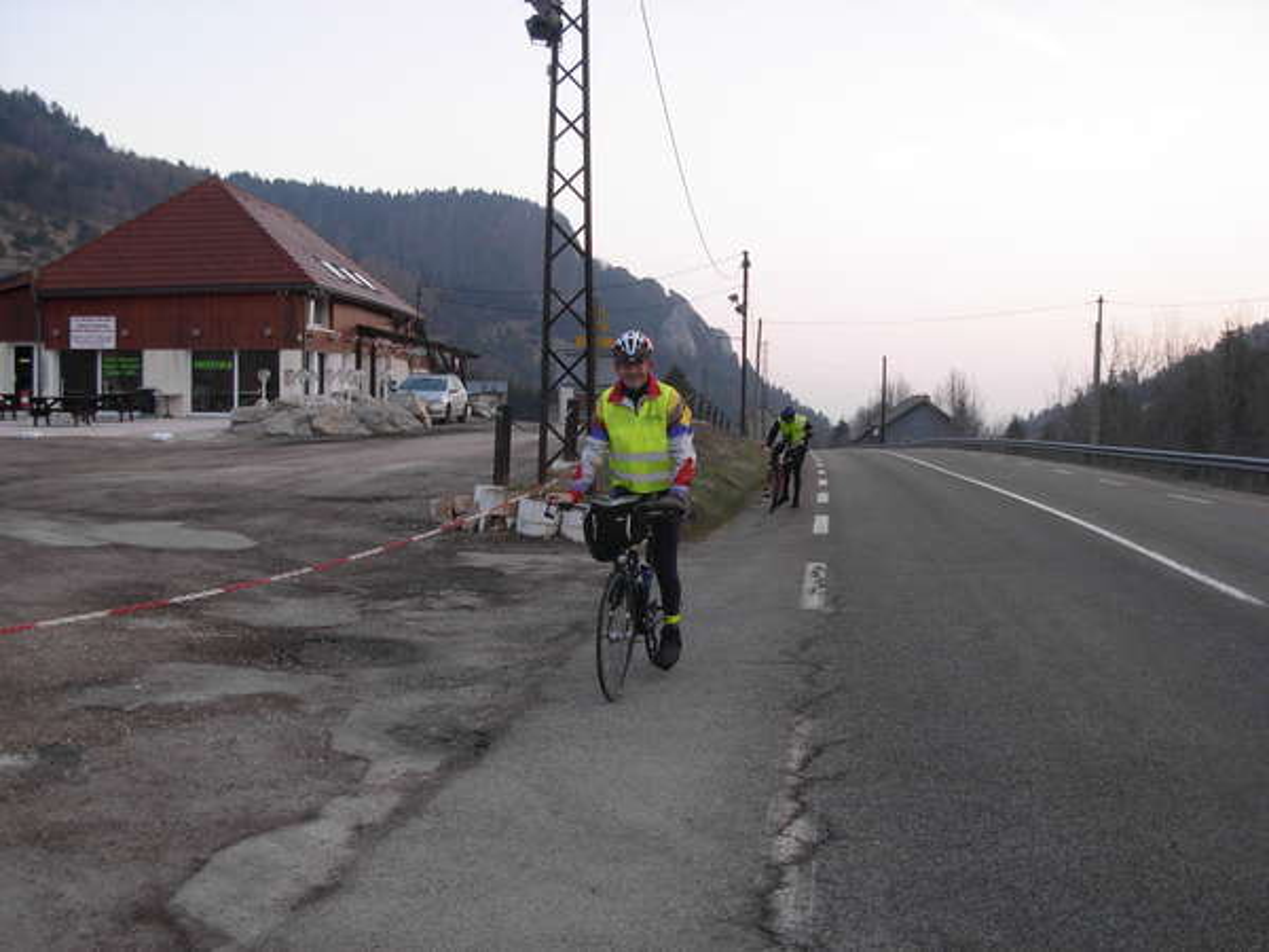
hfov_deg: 49.0
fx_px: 1393
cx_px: 634
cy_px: 476
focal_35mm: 38
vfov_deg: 37.7
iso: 79
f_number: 2.9
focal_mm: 6.3
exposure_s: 1/117
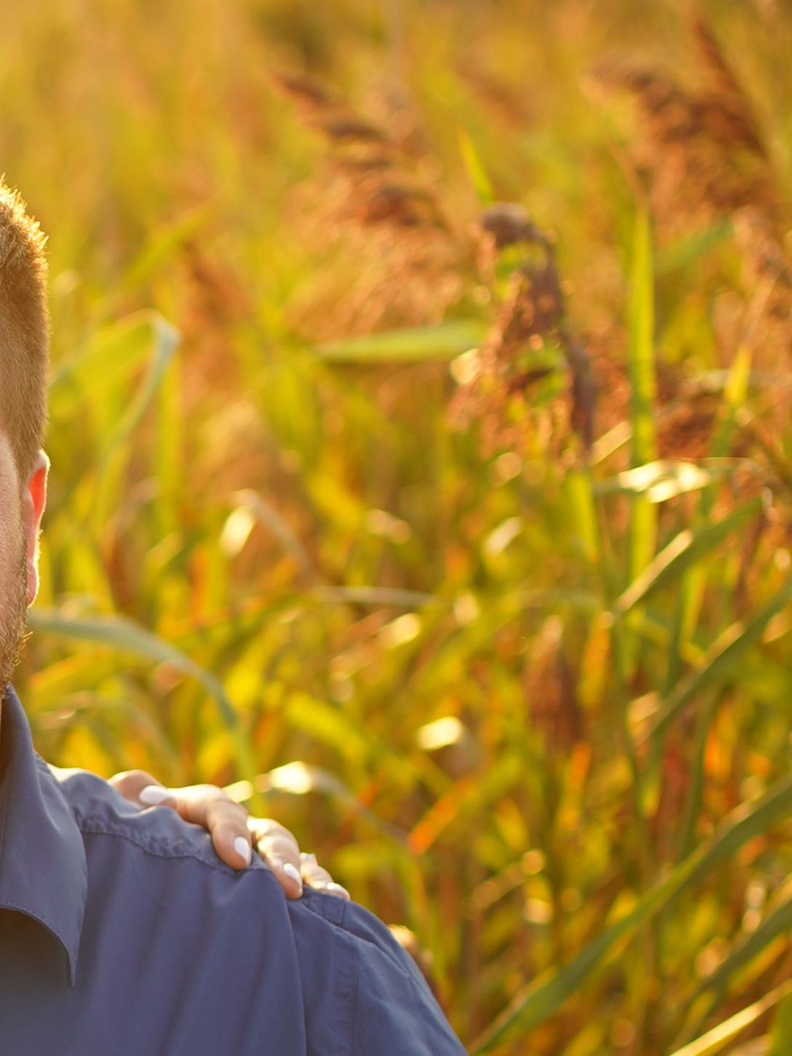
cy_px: 821
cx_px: -506
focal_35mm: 139
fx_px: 4242
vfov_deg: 14.1
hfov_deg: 10.2
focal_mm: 35
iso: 100
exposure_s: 1/400
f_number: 2.2
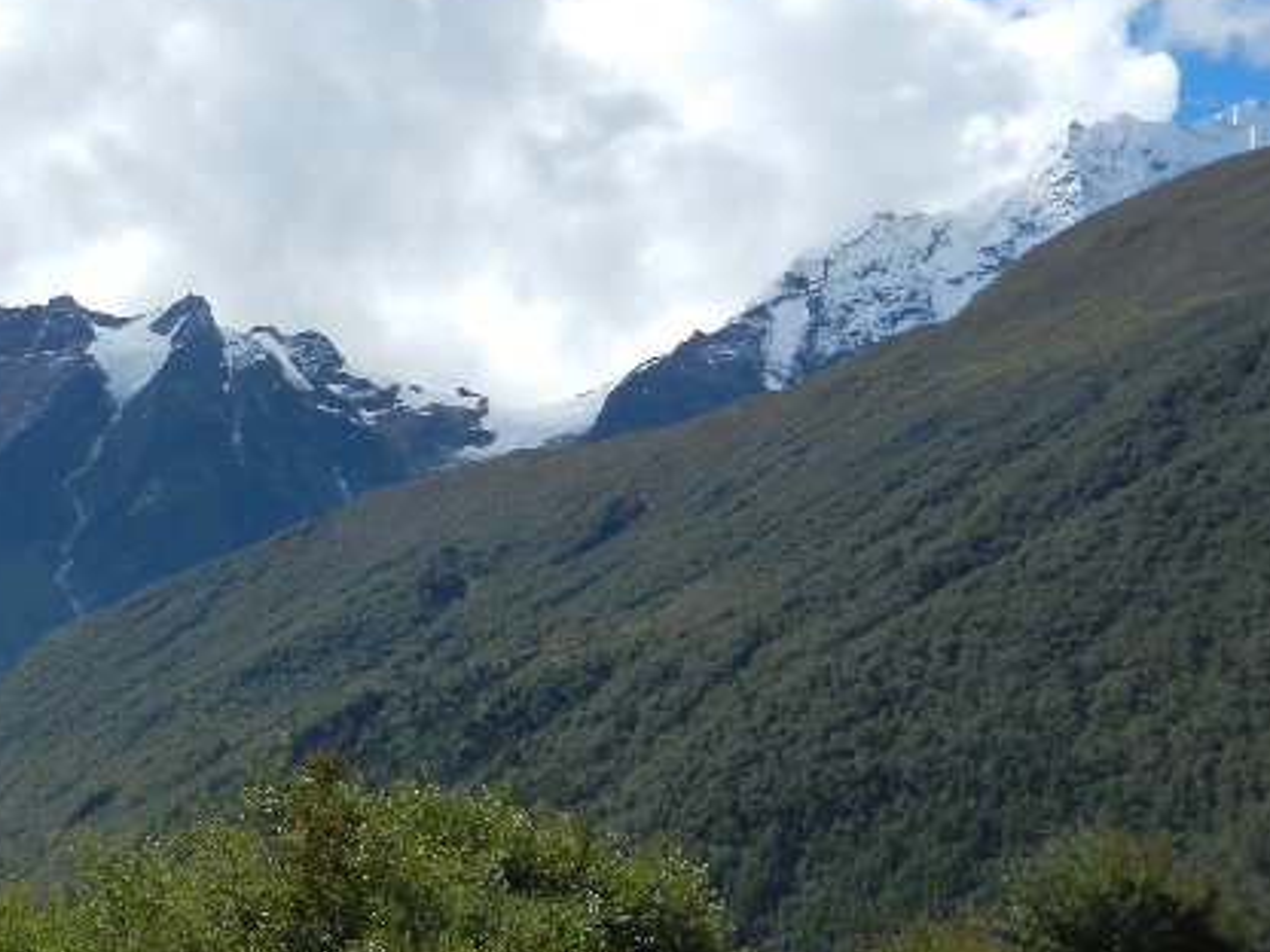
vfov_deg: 20.1
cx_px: 98
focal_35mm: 73
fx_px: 2678
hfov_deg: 25.7
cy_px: 381
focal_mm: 6.9
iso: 160
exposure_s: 1/1600
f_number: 4
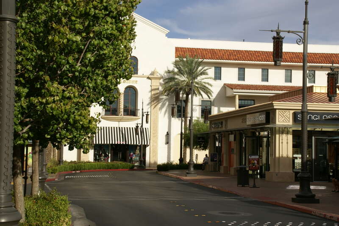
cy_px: 113
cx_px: 170
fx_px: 565
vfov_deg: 22.6
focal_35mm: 60
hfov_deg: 33.4
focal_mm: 40
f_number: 11
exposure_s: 1/125
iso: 100
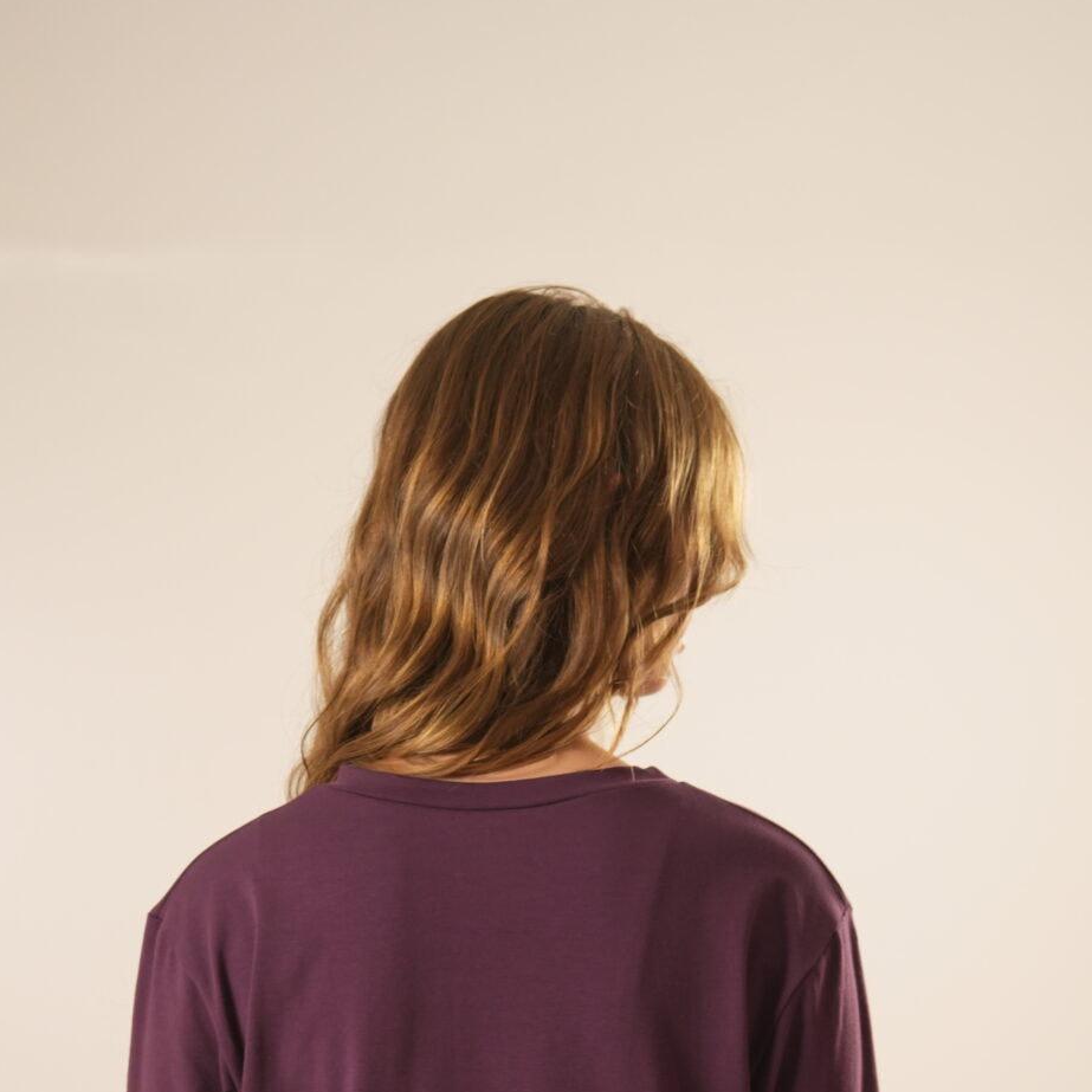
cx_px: 536
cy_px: 1039
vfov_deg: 10.3
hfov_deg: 10.3
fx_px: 6032
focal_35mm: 169
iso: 1250
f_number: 4
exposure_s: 1/125
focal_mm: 102
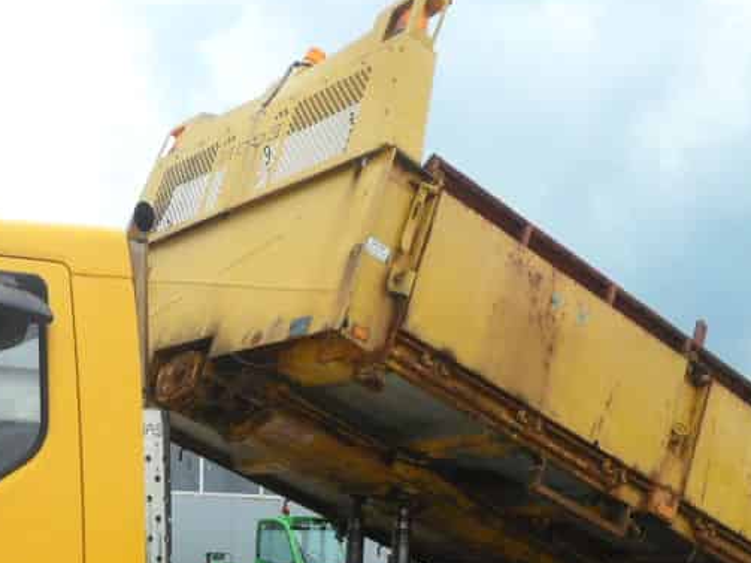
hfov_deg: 34.3
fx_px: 1193
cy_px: 554
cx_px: 194
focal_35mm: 55
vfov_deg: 25.3
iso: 80
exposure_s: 1/500
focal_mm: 4.9
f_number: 3.5
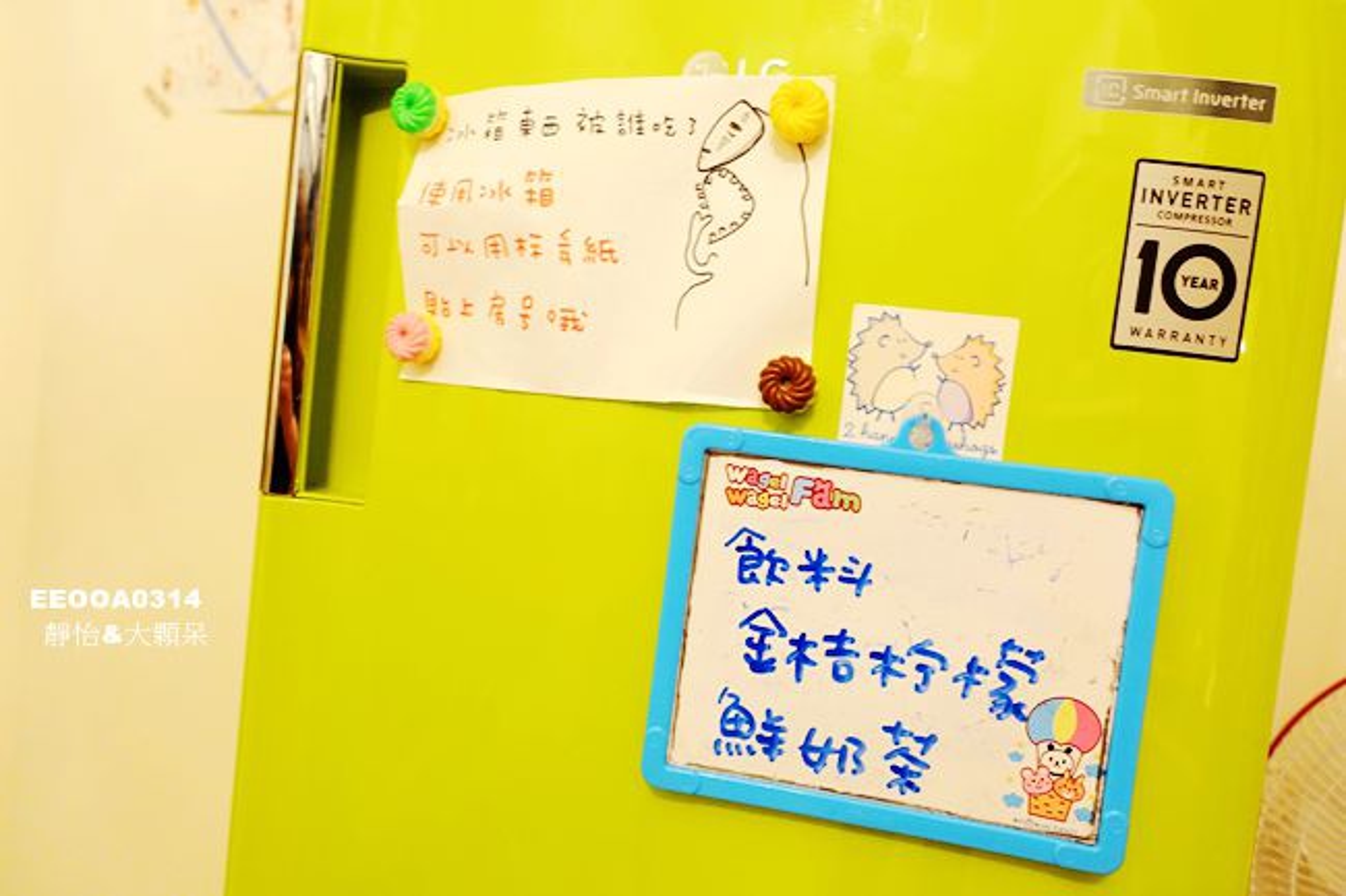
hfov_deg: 73.8
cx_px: 673
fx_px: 897
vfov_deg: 53.1
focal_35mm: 24
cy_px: 448
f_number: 2
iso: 800
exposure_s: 1/15
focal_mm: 8.8
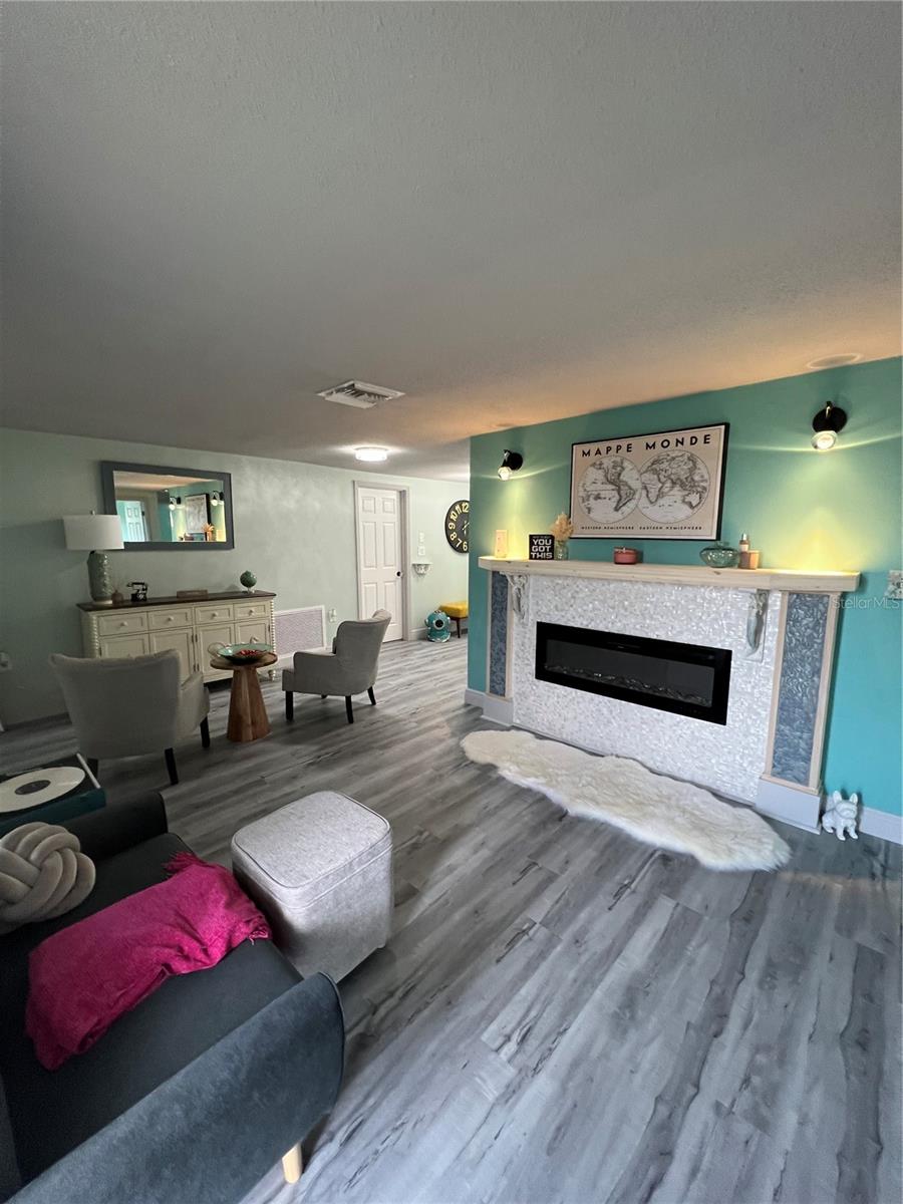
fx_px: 452
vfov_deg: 106.2
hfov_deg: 89.9
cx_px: 452
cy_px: 602
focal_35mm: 13
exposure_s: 1/120
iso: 250
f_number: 1.8
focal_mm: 1.57
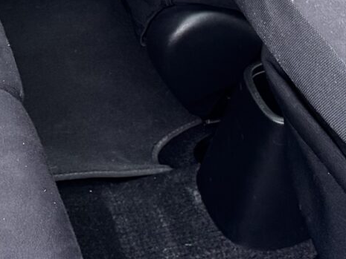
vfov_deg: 11.2
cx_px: -25
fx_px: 1320
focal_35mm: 132
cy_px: 57
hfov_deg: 14.6
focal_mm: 6.76
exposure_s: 1/60
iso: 320
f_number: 1.78
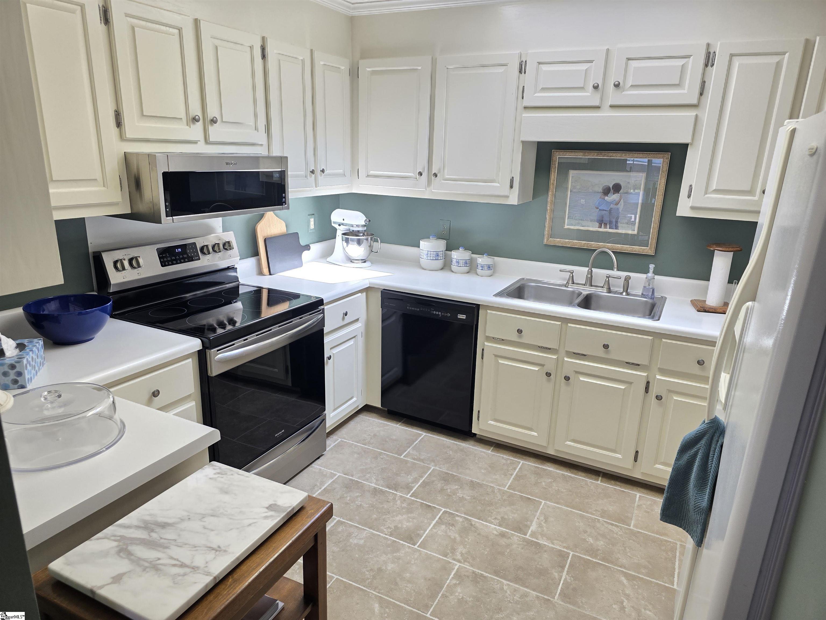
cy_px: 310
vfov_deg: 58.9
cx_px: 413
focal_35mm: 23
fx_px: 549
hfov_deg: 73.9
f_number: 1.7
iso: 80
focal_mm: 6.3
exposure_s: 1/120
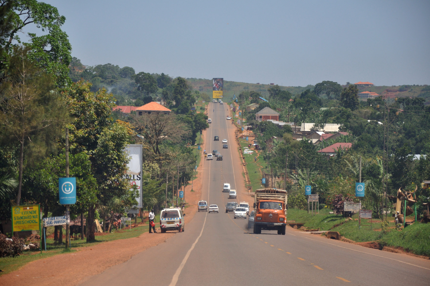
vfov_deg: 8.7
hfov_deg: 13.1
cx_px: 215
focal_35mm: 158
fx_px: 1879
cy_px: 143
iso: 400
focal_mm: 105
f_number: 5.6
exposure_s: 1/1600
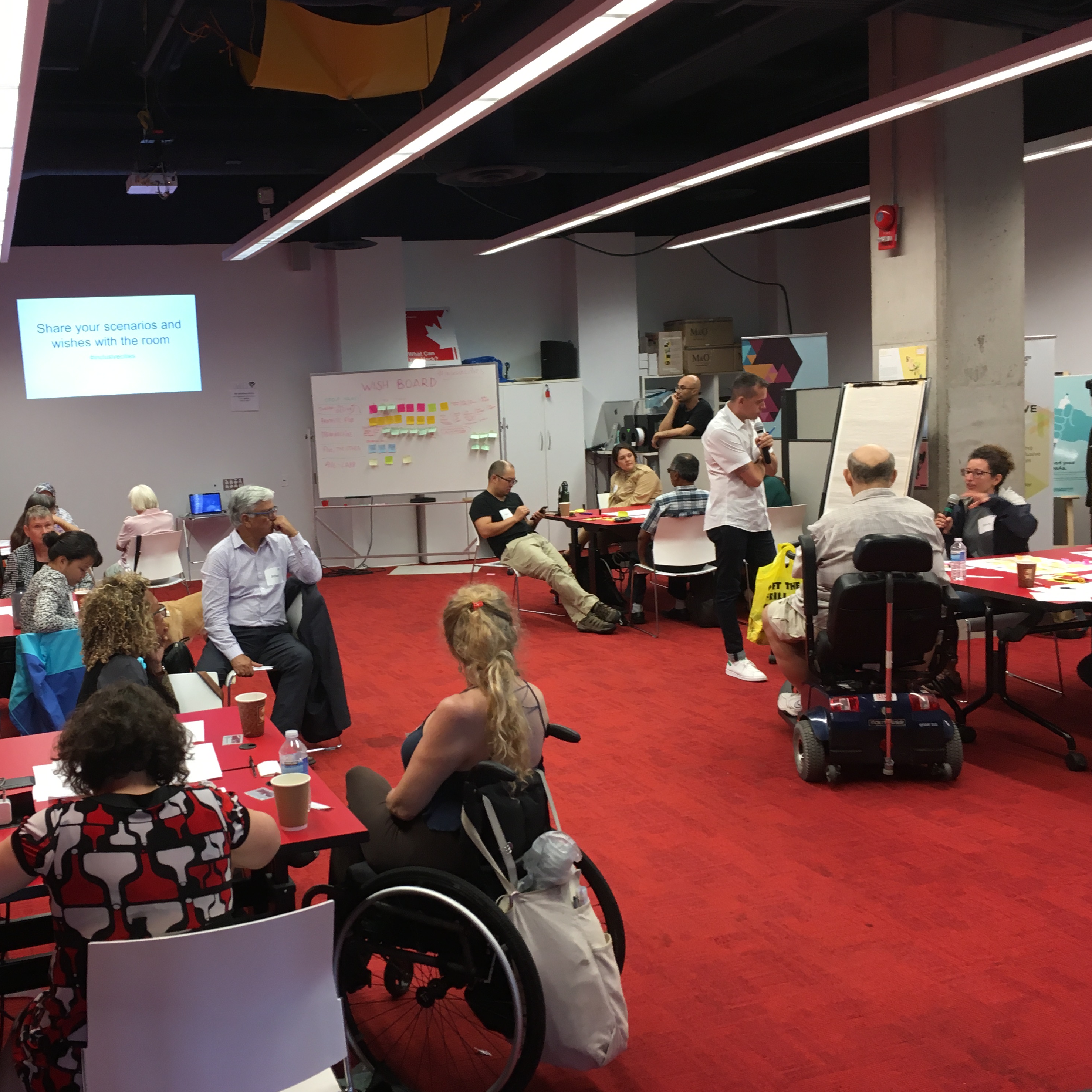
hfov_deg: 46.6
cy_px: 534
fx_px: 1249
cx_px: 381
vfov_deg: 47.2
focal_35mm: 35
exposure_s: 1/30
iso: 64
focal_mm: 4.15
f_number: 2.2
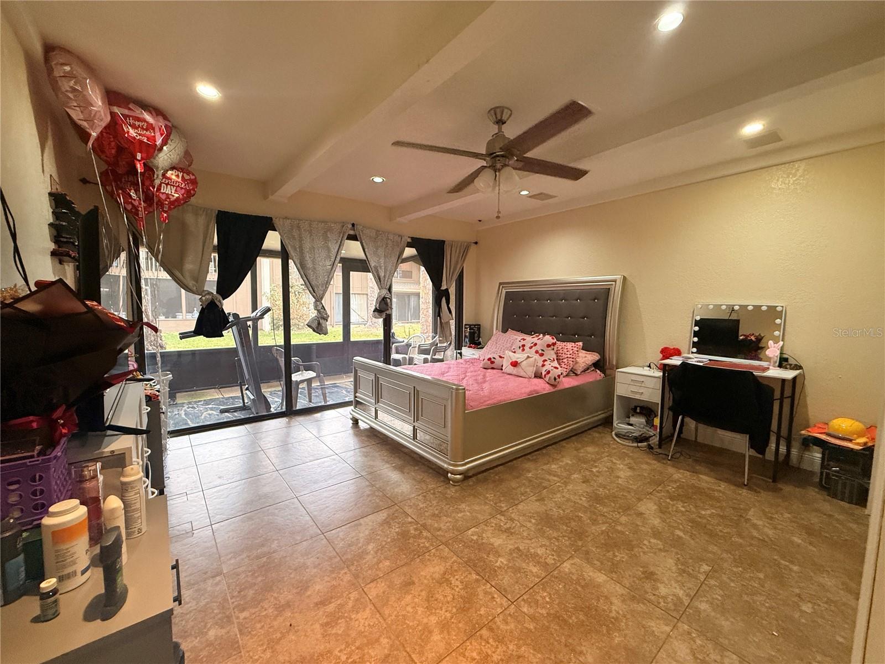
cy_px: 332
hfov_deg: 102.1
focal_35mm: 14
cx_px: 442
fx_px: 358
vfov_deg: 85.7
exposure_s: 1/60
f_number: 2.2
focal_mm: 2.22
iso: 400
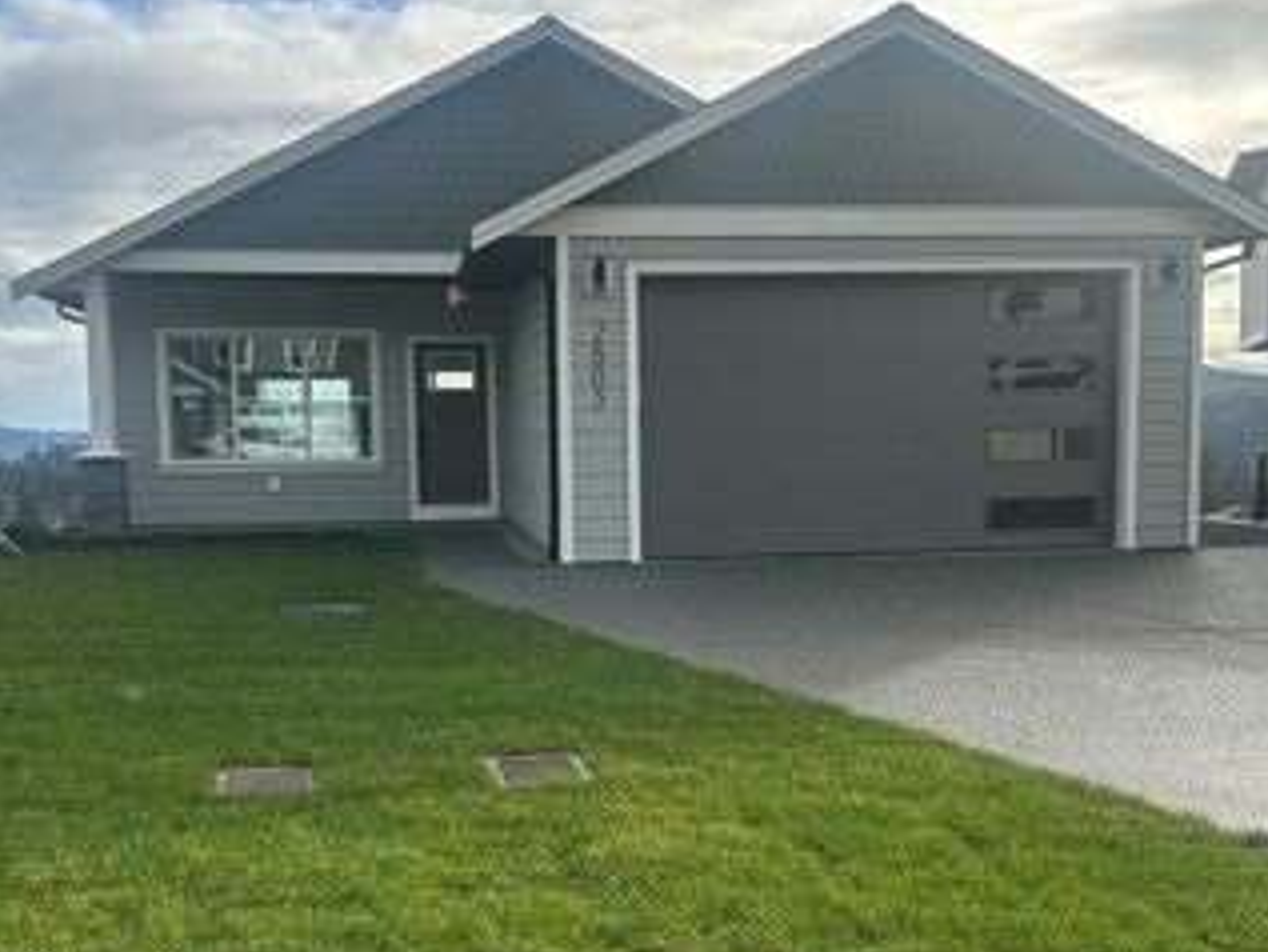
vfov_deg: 35.1
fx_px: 1502
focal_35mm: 41
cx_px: 608
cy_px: 538
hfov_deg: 45.7
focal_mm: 5.7
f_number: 1.5
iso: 50
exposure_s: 1/3356
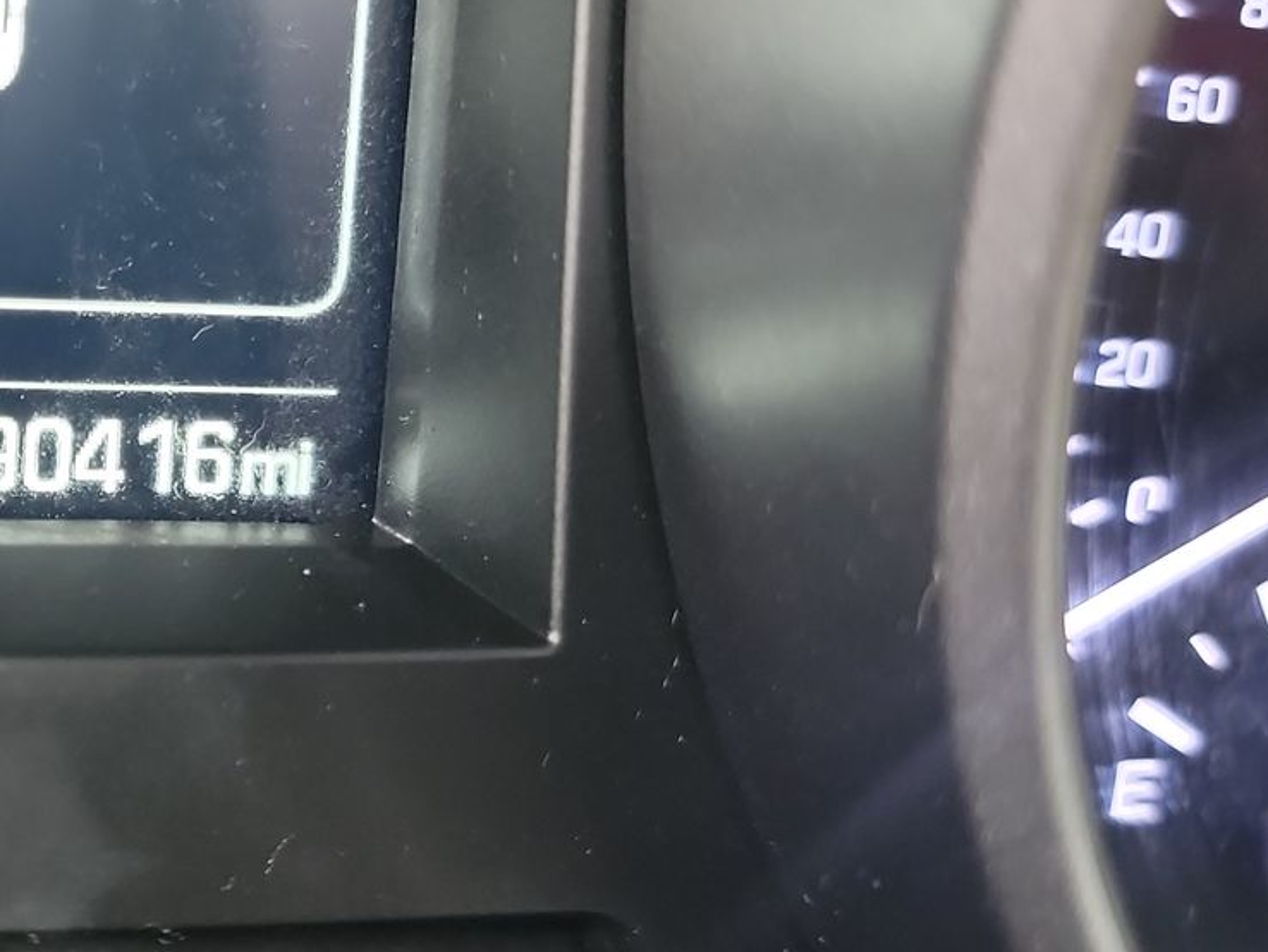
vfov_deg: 28.0
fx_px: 1905
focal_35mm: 52
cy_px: 445
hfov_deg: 33.6
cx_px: 0
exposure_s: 1/24
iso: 900
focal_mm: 6.7
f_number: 1.8
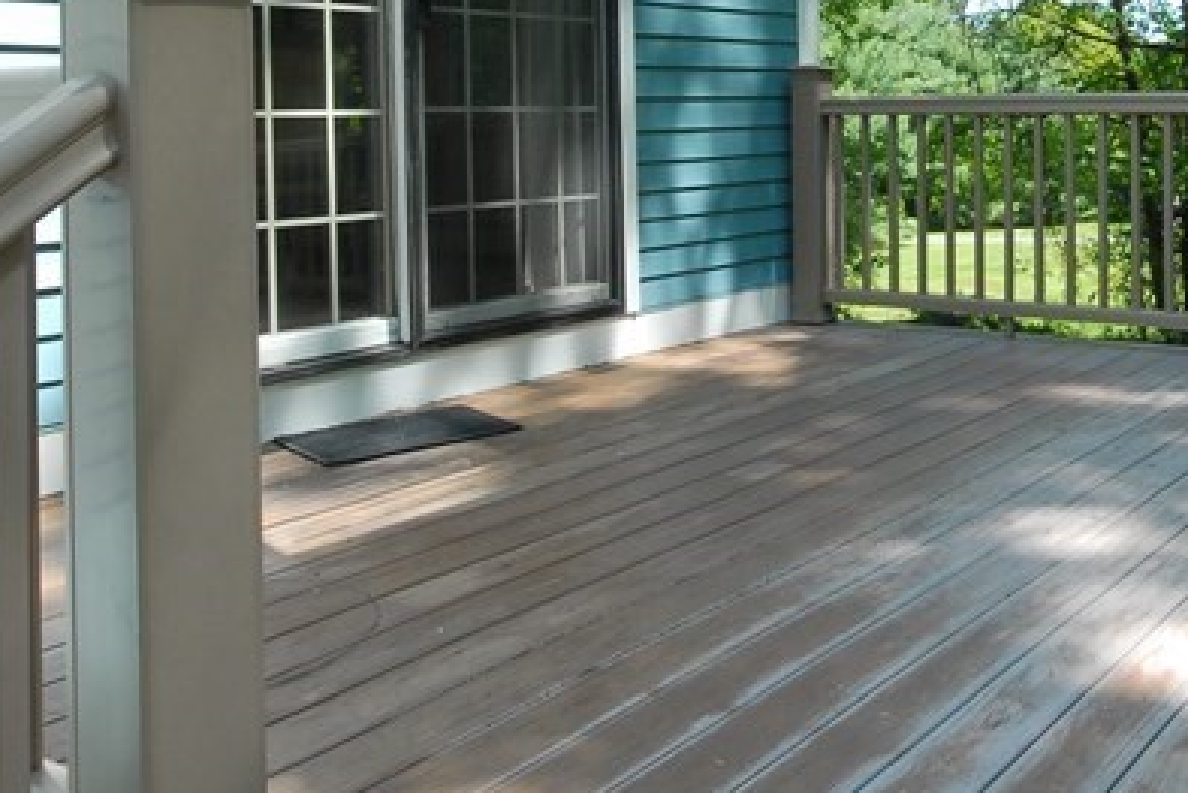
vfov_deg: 32.7
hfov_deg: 46.9
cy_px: 98
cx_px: 950
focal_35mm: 39
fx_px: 1287
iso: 400
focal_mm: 10
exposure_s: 1/100
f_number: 9
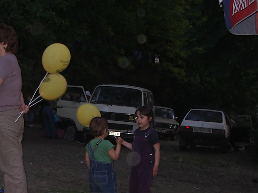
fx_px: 537
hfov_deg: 27.0
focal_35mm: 72
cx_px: 114
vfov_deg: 20.3
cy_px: 148
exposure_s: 1/60
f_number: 2.6
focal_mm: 5.8
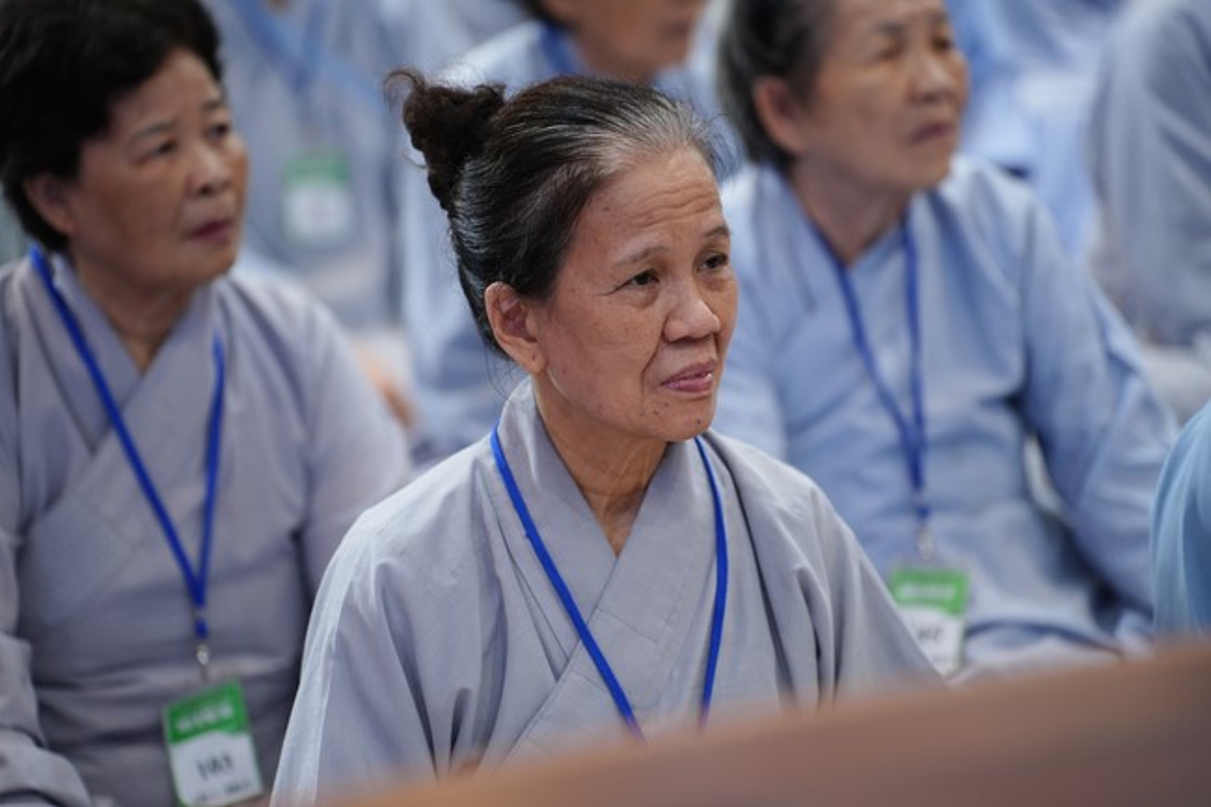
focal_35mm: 150
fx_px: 5044
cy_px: 404
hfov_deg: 13.7
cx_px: 606
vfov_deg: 9.1
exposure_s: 1/80
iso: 1250
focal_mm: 150
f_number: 2.8
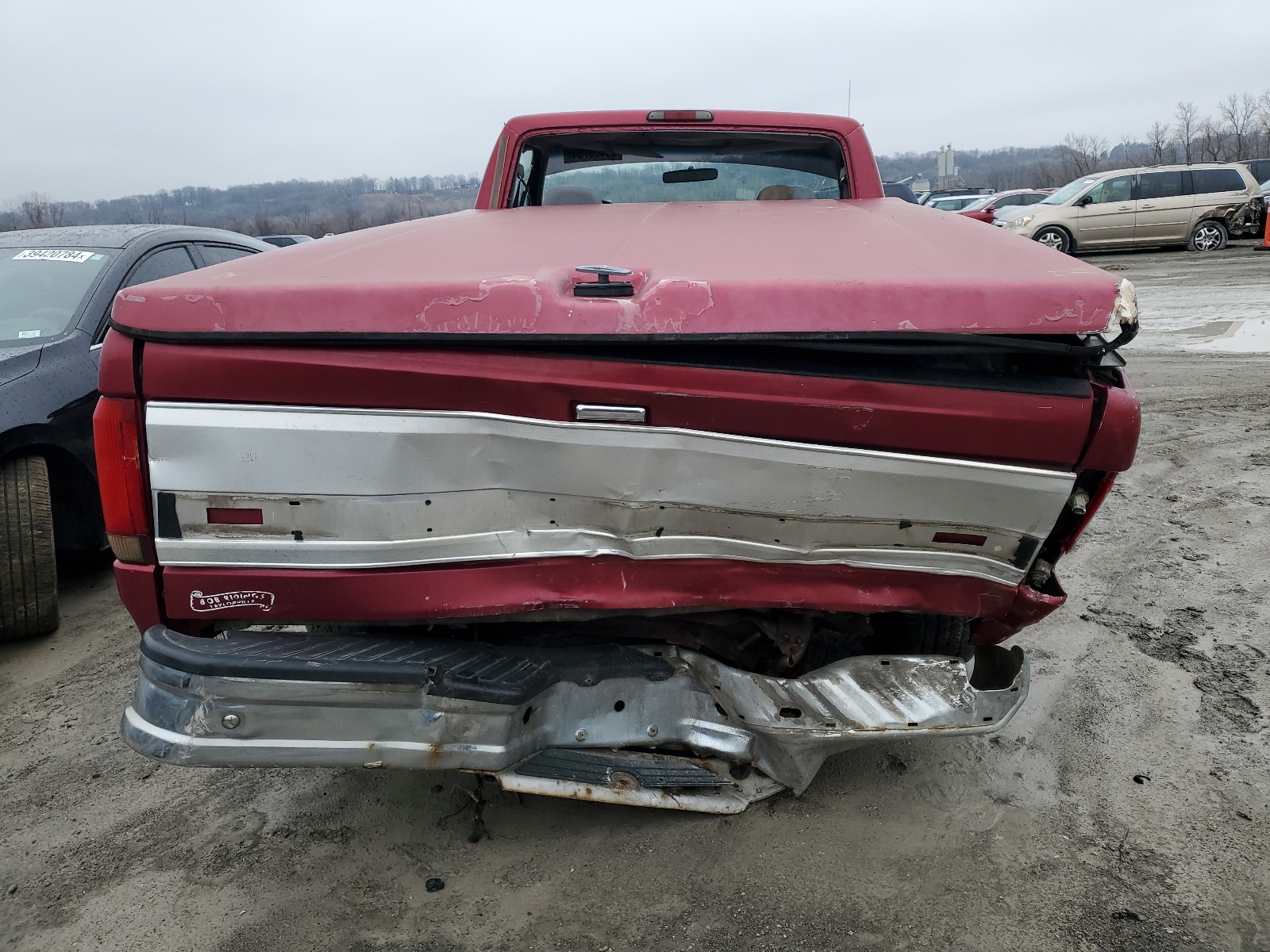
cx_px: 635
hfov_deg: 67.3
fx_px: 954
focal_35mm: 26
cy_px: 476
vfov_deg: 53.1
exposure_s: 1/500
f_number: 1.5
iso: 50
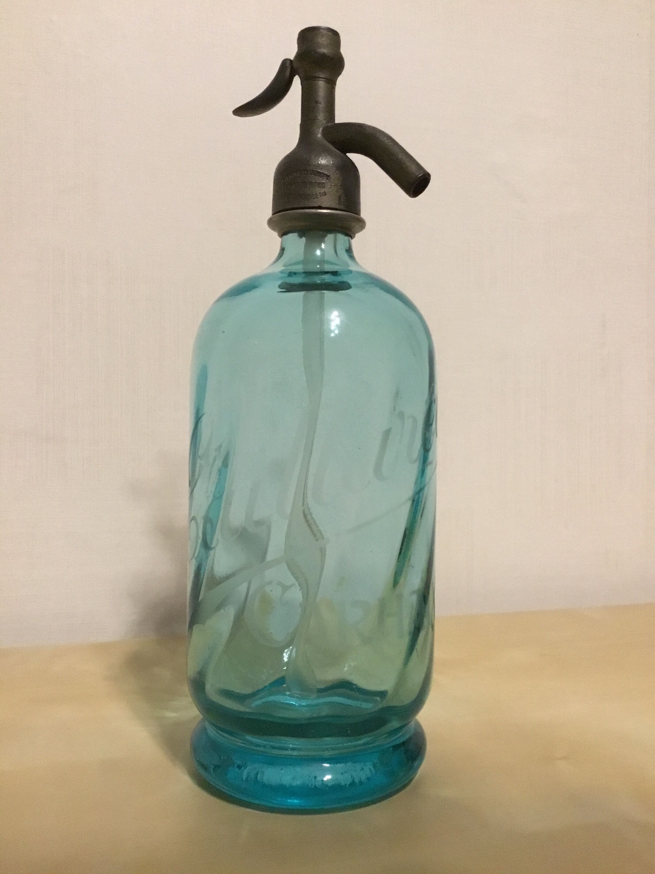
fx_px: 782
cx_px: 328
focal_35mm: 31
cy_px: 437
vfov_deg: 58.4
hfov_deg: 45.4
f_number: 2.4
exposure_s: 1/17
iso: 320
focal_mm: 3.3
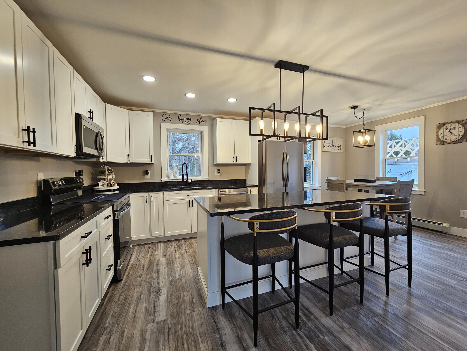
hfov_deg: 106.2
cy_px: 176
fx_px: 175
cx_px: 234
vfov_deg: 89.9
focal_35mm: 13
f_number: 2.2
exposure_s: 1/60
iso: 125
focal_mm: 2.2
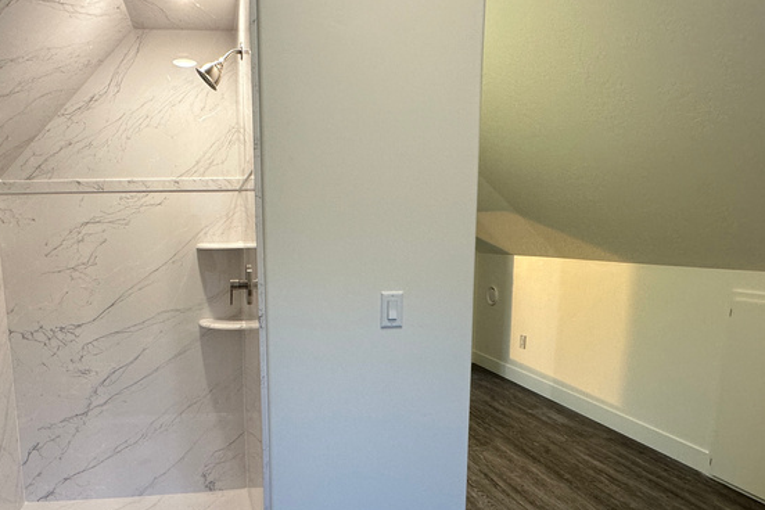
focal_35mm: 27
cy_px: 340
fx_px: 574
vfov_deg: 47.2
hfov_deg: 66.0
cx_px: 269
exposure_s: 1/120
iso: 160
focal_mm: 2.22
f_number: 2.2
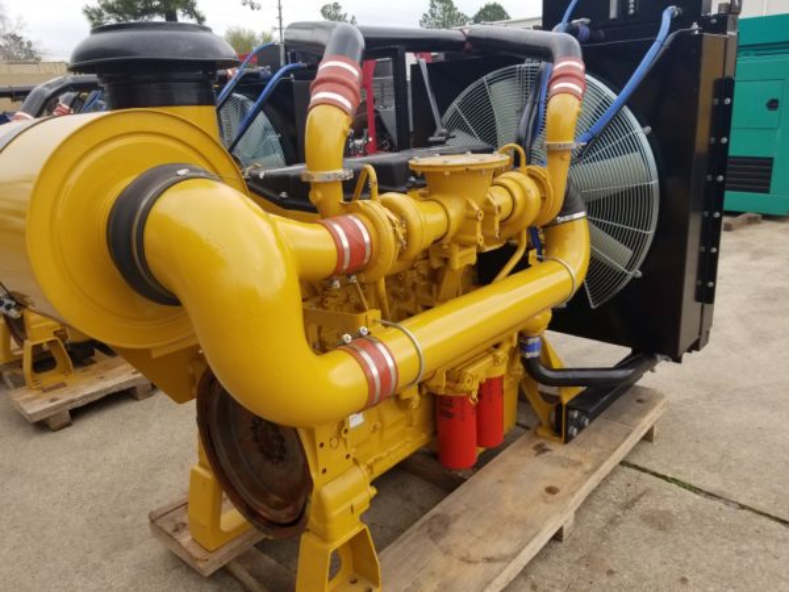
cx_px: 394
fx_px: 593
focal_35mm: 26
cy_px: 296
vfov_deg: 53.1
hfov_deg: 67.3
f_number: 1.7
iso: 50
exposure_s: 1/664
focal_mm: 4.25
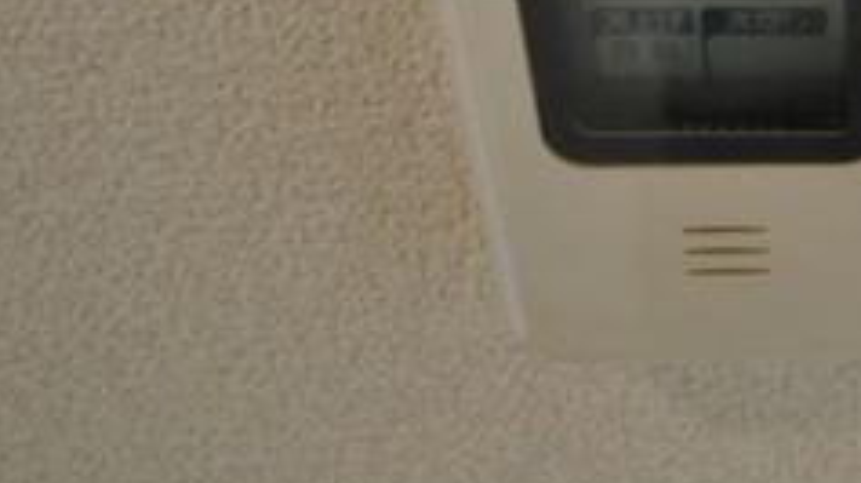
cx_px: 974
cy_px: -82
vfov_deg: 17.0
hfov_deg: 28.0
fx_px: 1552
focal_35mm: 68
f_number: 5.6
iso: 400
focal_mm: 16
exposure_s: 1/30
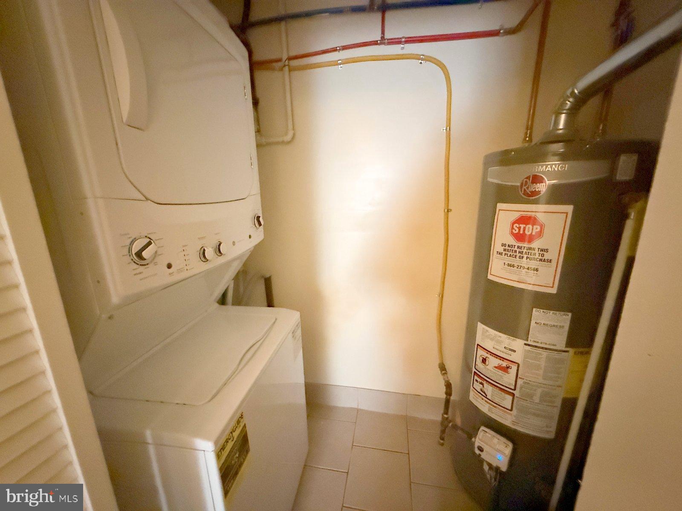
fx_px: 276
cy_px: 256
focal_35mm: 14
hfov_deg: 102.1
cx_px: 341
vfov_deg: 85.7
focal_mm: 2.22
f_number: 2.2
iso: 1600
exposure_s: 1/40
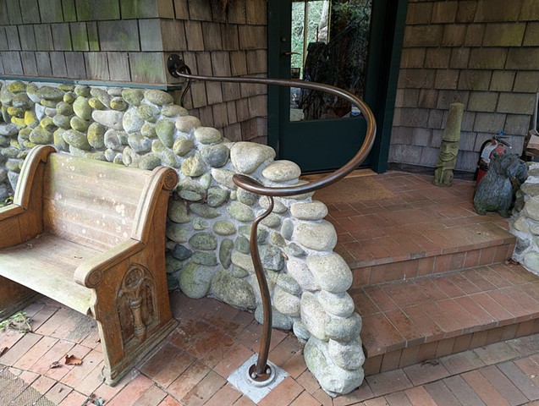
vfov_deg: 57.0
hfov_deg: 71.5
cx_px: 270
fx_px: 374
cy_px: 203
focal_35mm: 24
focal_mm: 6.8
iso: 49
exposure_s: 1/40
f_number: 1.9
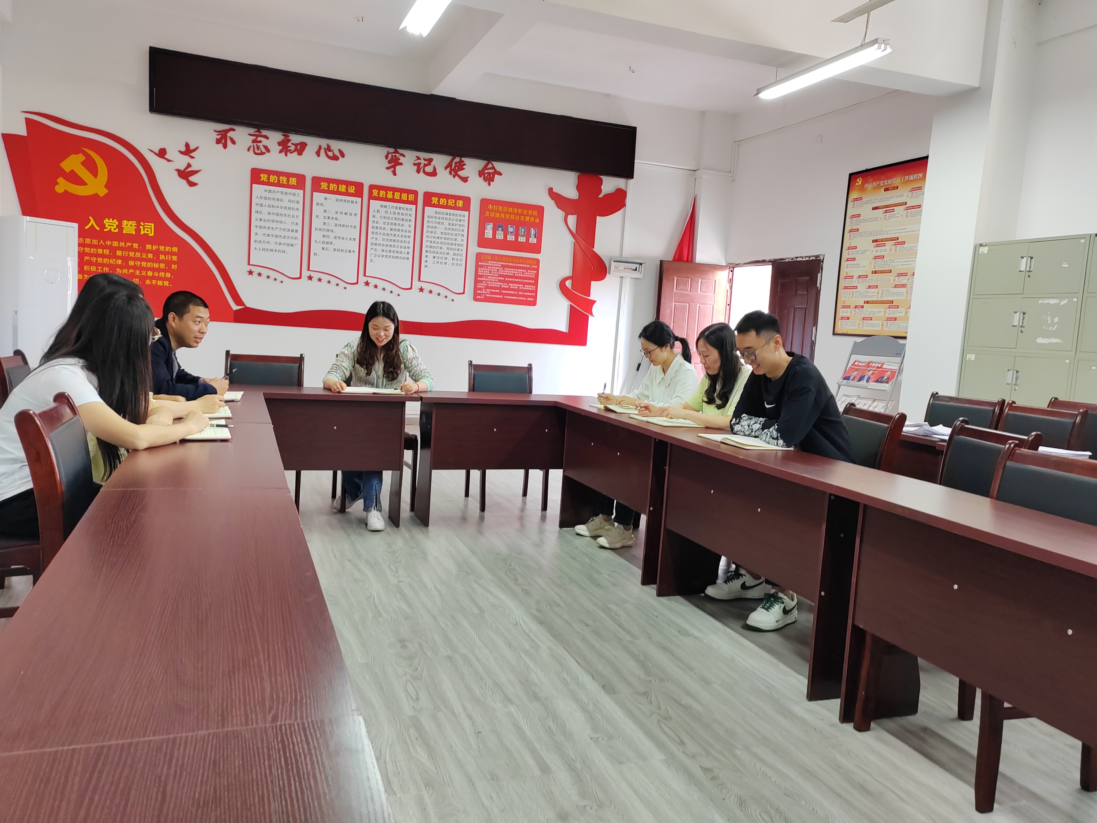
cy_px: 412
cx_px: 548
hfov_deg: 65.3
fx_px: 856
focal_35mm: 27
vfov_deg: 51.4
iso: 535
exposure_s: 1/50
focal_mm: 5.52
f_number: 1.9
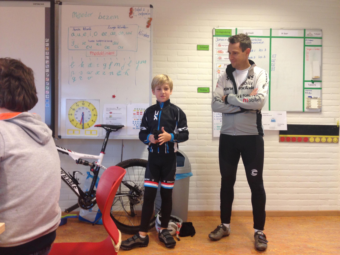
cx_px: 170
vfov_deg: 42.9
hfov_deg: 55.4
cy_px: 128
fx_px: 324
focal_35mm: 33
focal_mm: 4.12
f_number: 2.4
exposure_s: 1/20
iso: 100
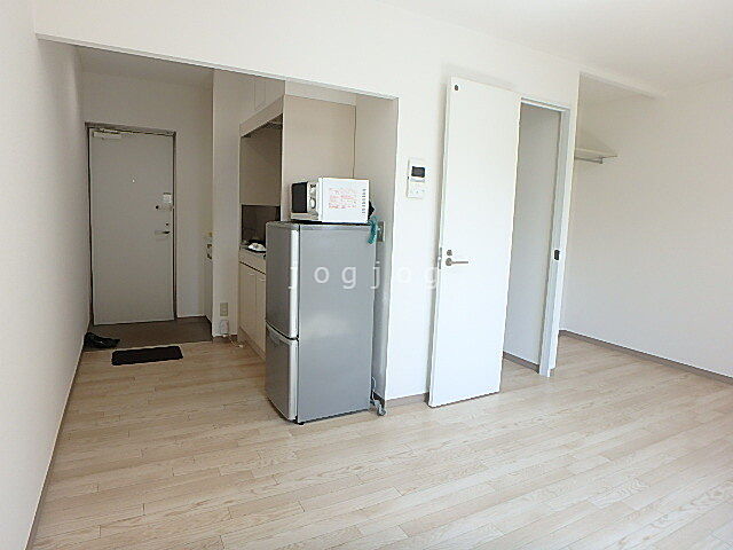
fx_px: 445
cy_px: 275
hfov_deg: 79.0
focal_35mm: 21
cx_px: 366
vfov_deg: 63.4
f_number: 3.5
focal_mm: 3.7
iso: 125
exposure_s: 1/60
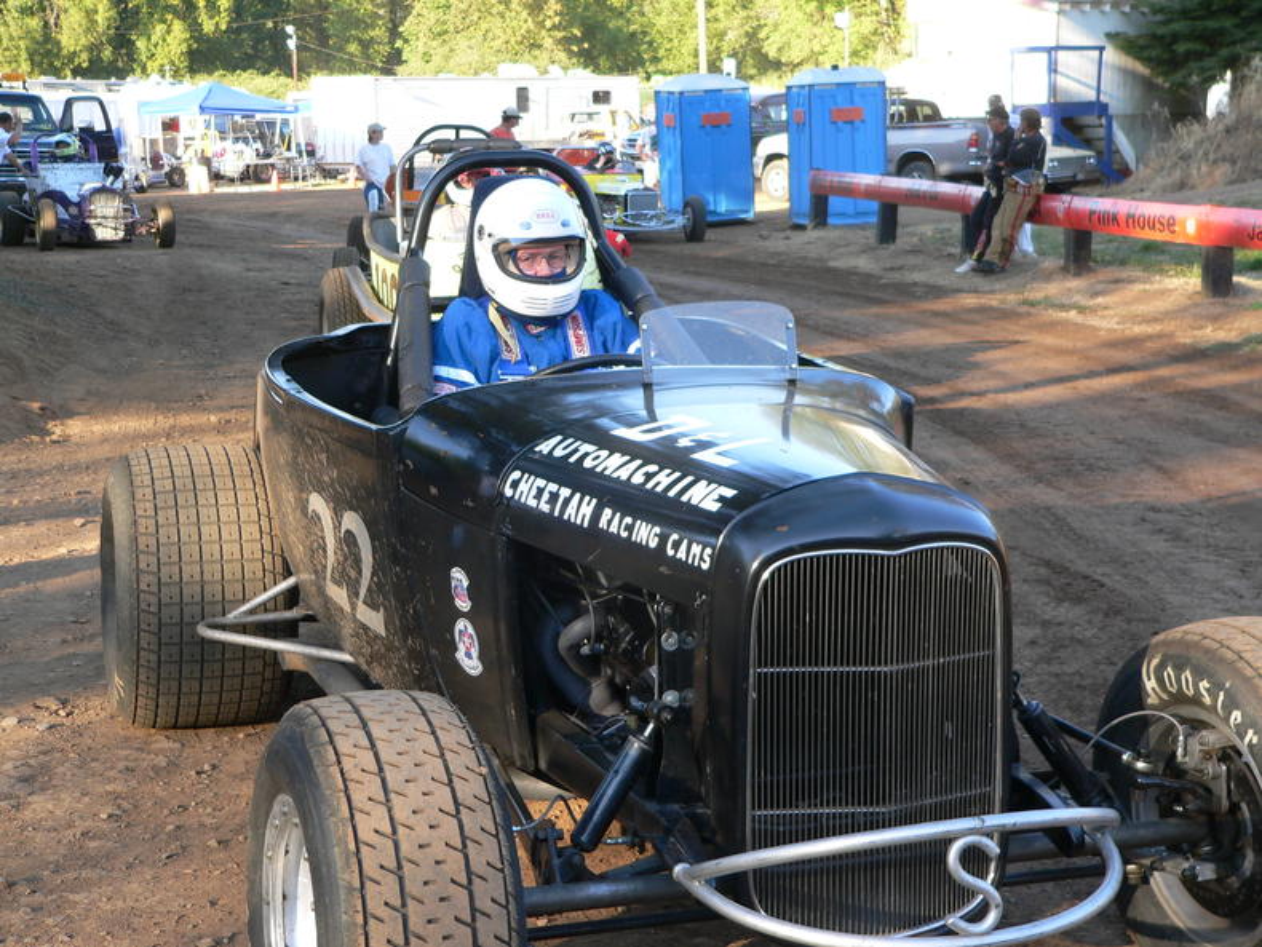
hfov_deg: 32.2
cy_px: 474
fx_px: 2188
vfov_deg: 24.4
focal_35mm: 60
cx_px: 631
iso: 80
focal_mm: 9.9
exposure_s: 1/100
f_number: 2.8
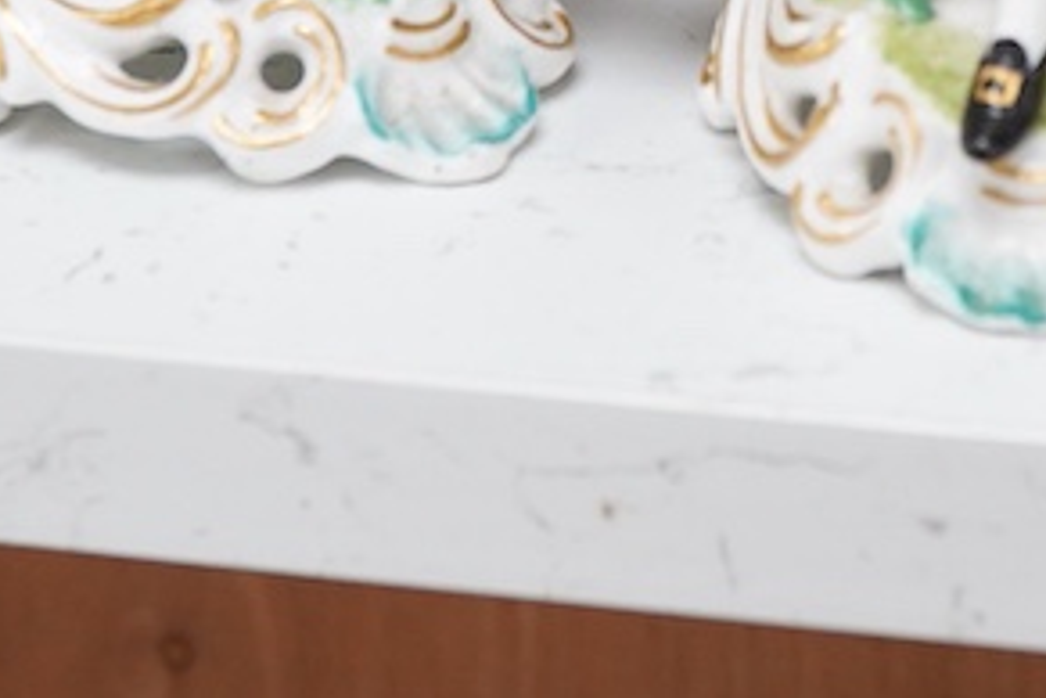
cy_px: -363
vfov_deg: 9.6
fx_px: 4038
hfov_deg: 14.6
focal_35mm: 139
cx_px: 888
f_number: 9
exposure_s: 1/125
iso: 1250
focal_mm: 30
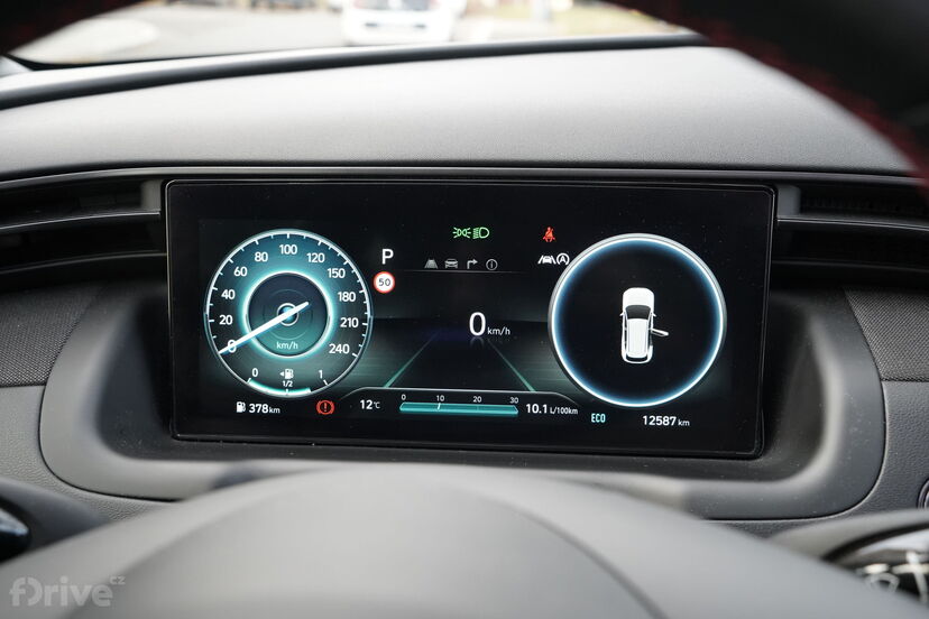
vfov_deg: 38.9
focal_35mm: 34
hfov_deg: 55.8
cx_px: 464
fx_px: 877
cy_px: 310
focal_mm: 34
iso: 4000
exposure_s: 1/160
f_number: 6.3
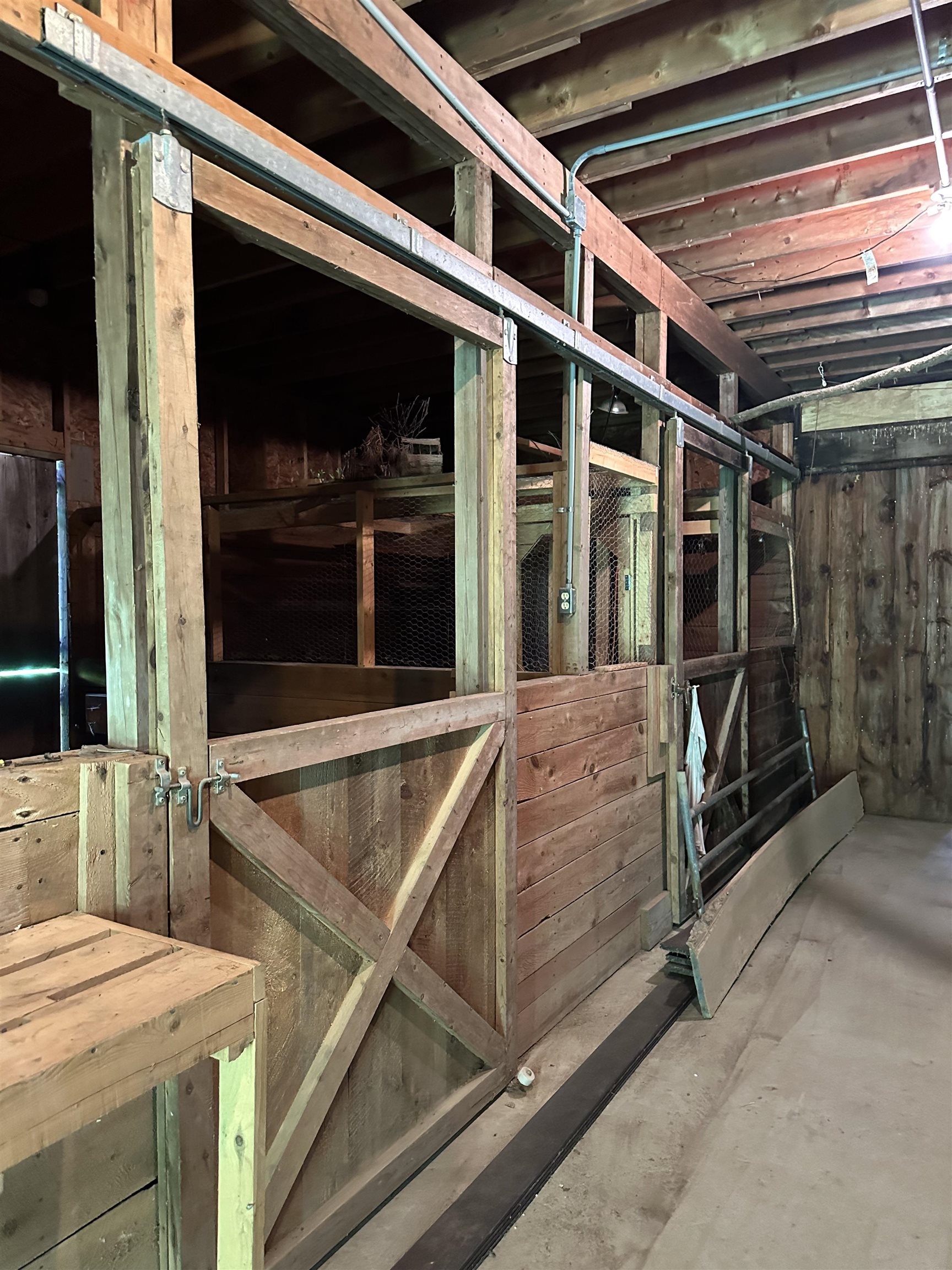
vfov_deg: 71.6
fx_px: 880
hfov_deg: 56.8
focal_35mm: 24
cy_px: 635
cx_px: 476
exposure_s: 1/40
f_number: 1.78
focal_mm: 6.86
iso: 1000
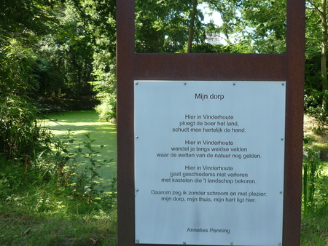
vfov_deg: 32.9
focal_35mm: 44
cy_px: 106
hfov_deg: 42.7
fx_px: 417
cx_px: 198
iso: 100
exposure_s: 1/125
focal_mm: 5.5
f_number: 2.8
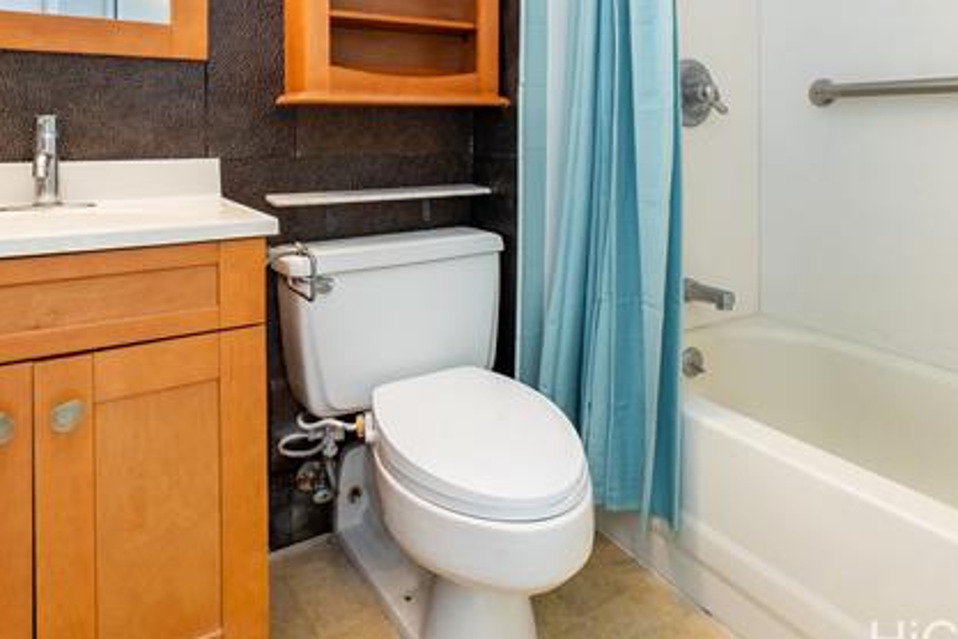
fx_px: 612
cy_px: 175
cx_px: 473
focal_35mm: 23
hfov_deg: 76.1
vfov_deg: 53.1
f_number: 8
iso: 400
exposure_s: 1/6
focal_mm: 10
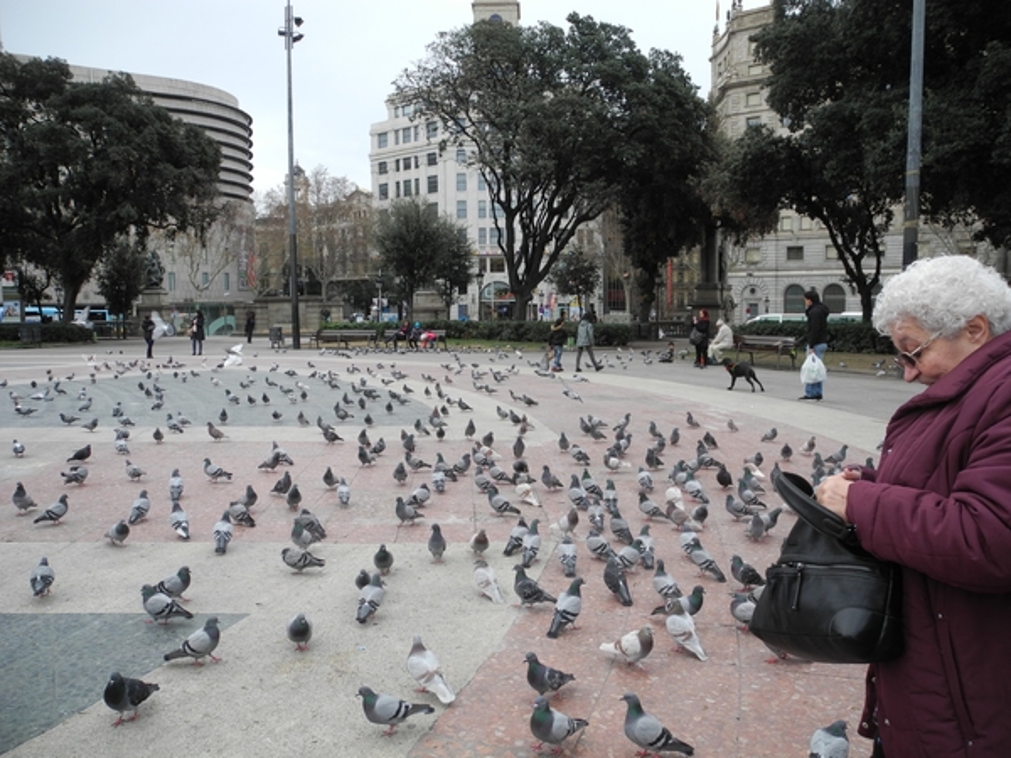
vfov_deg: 49.7
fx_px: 818
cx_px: 506
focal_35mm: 28
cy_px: 379
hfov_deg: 63.4
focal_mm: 6
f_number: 2.8
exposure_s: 1/500
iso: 100
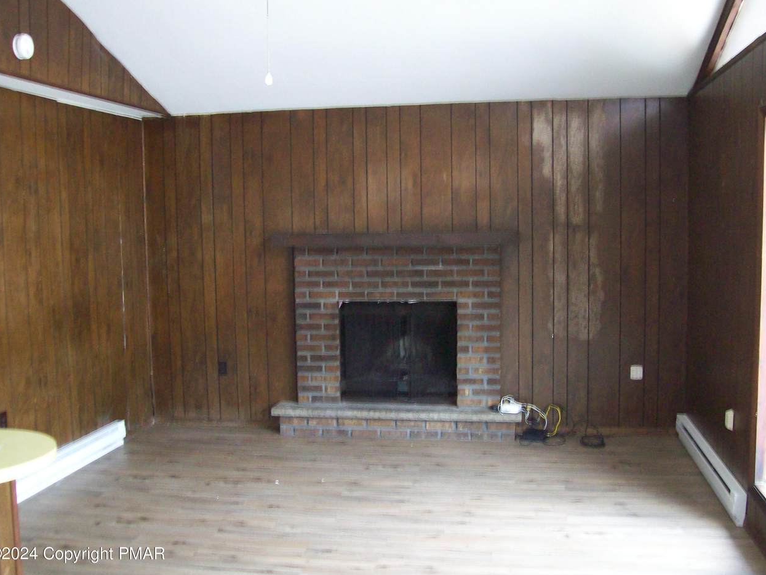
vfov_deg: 38.7
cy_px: 285
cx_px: 381
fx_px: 819
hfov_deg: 50.1
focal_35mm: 37
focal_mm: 6
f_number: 2.7
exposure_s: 1/8
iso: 200
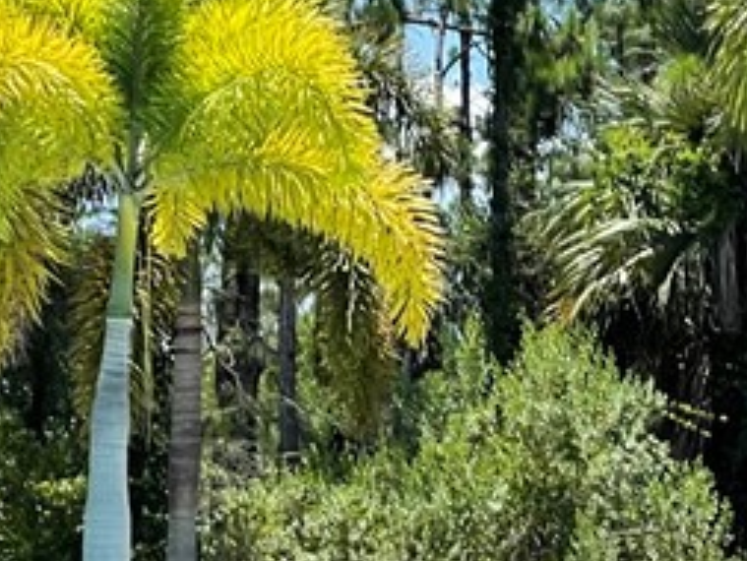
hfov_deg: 7.6
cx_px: 856
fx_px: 5592
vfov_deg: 5.7
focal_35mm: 259
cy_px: 337
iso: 20
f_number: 2.2
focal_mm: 7.5
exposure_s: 1/1488
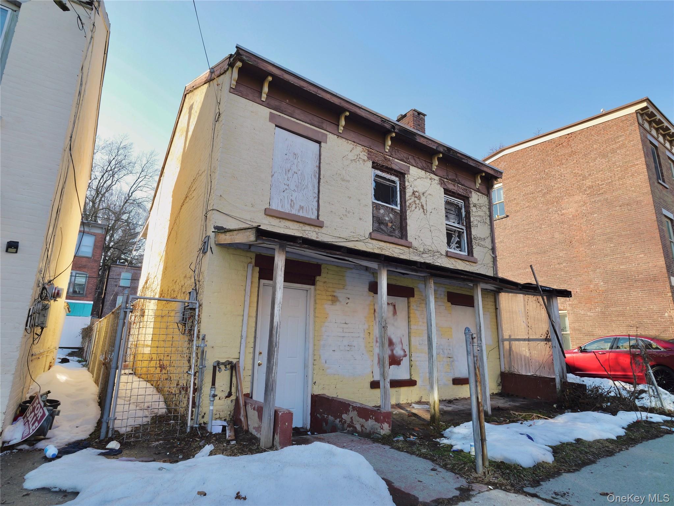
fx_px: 389
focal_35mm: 20
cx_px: 337
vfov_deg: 66.0
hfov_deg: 81.7
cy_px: 253
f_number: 5
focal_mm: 10
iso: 200
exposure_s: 1/200
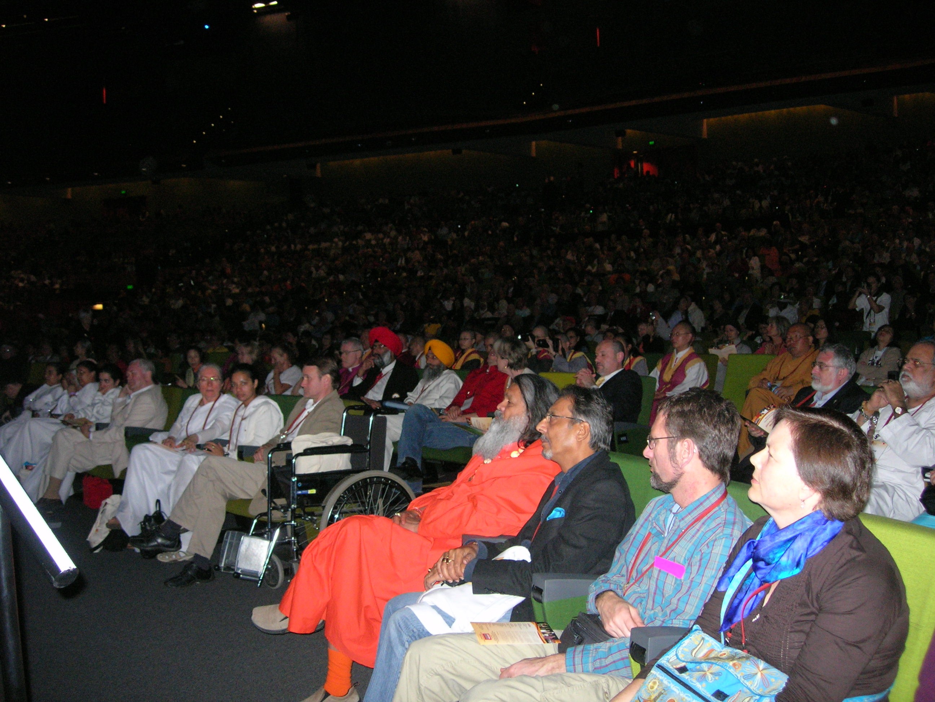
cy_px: 351
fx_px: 1026
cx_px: 468
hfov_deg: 49.0
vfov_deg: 37.7
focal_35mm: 38
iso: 200
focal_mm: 7.8
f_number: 2.8
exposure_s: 1/60.1
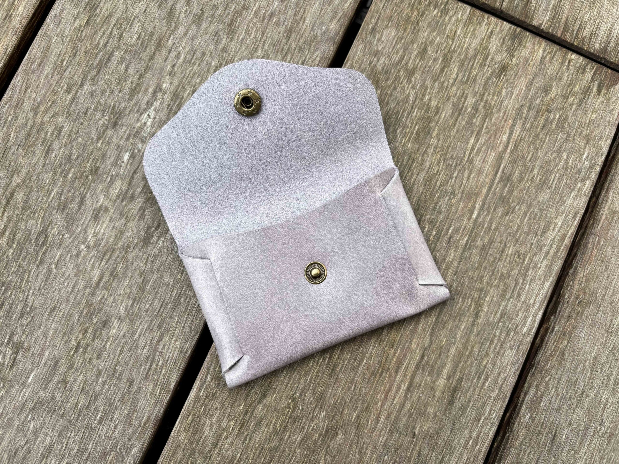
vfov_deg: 53.1
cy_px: 232
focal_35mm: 26
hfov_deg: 67.3
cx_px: 310
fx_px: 465
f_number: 1.6
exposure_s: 1/317
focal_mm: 5.96
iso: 50
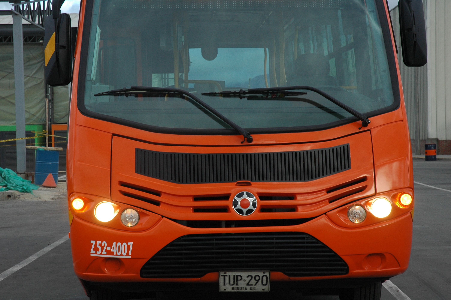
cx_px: 226
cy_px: 150
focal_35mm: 90
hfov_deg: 22.6
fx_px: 1126
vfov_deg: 15.2
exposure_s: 1/100
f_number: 9
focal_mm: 60
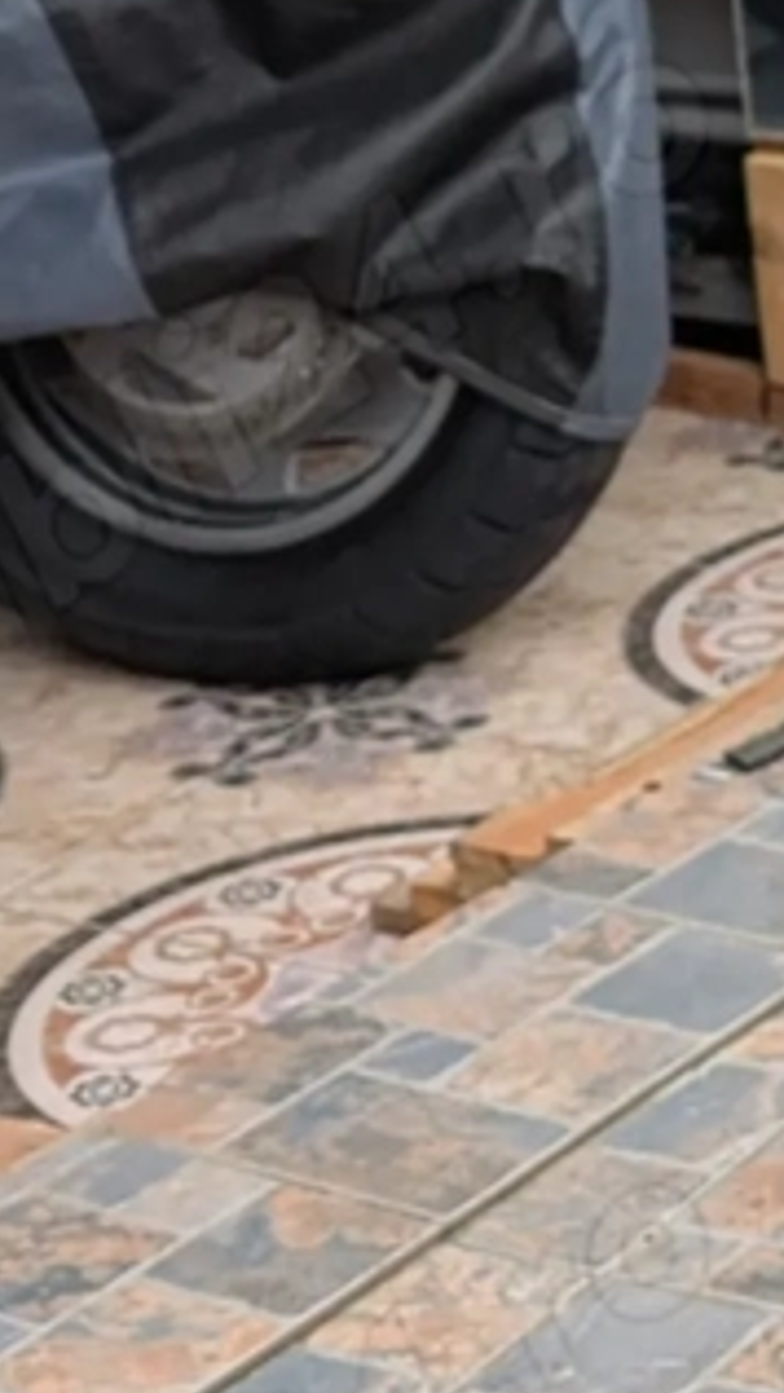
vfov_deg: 19.4
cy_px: 639
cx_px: 1779
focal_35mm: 110
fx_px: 4061
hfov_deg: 9.9
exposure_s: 1/123
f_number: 1.68
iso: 20
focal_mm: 6.9
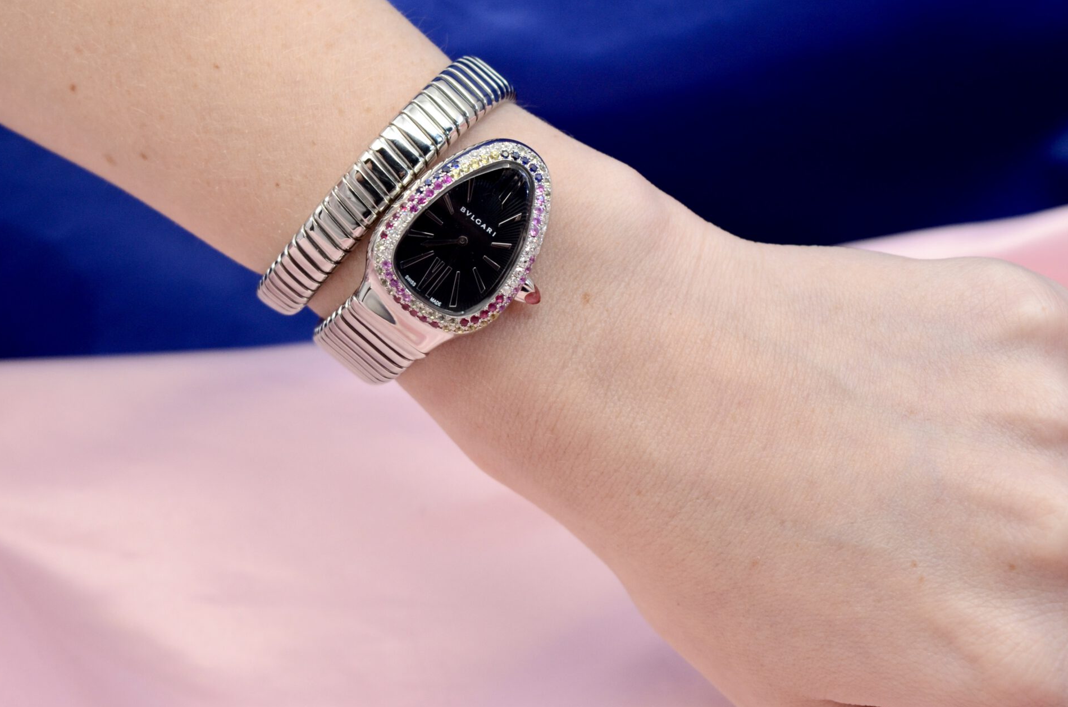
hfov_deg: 28.6
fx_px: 2092
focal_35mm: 71
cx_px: 442
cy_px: 233
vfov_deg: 19.1
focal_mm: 35
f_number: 5
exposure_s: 1/320
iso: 800
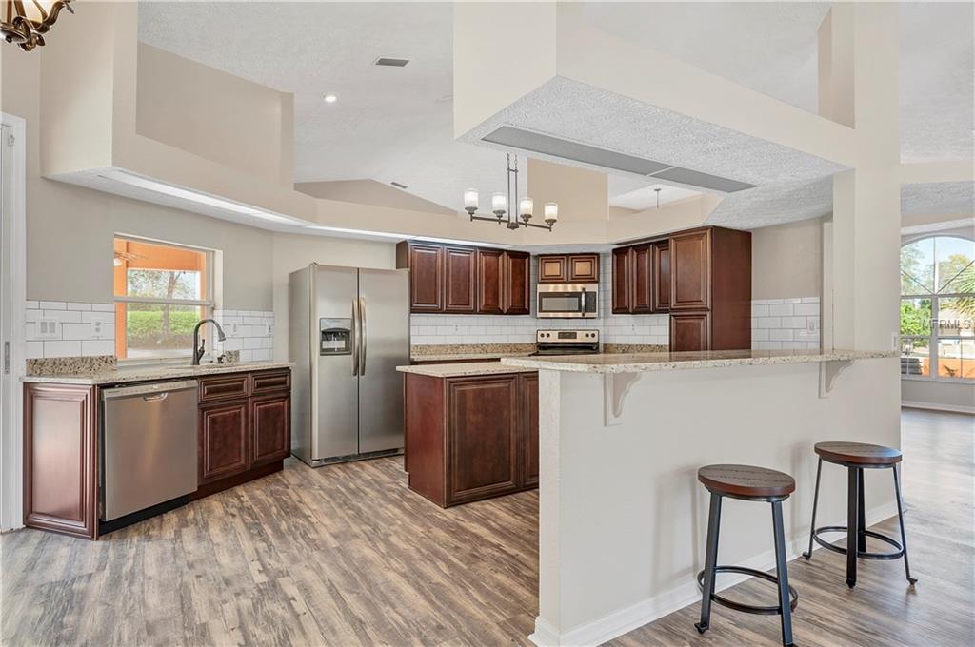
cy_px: 324
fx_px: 514
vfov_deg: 64.4
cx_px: 488
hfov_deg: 87.0
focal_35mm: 19
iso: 320
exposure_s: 1/10
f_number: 7.1
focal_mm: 19
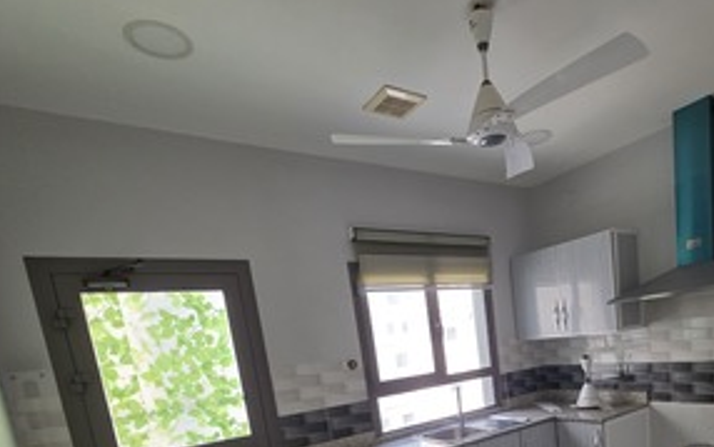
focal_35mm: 22
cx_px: 468
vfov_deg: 48.3
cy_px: 416
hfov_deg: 77.4
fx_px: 428
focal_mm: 2.2
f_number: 1.9
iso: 200
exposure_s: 1/120
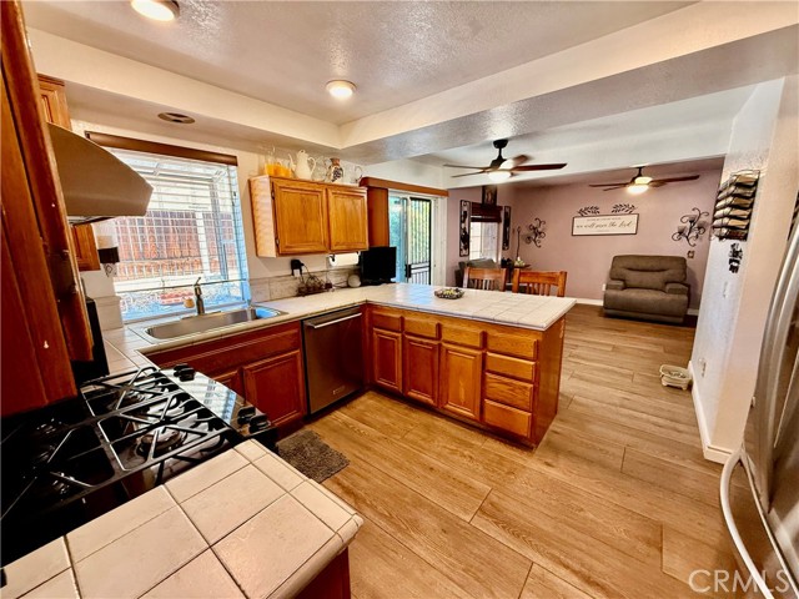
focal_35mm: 14
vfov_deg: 85.7
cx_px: 400
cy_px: 300
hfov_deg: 102.1
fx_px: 323
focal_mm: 2.22
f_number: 2.2
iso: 320
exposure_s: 1/63
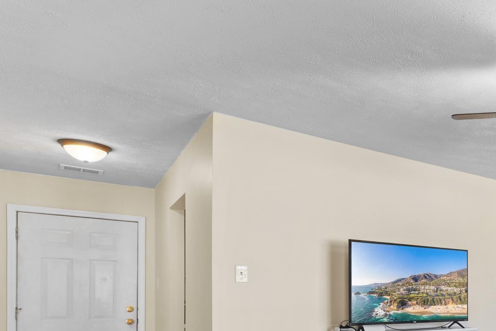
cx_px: 520
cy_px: 293
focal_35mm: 33
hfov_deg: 45.8
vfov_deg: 37.6
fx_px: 455
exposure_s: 1/1.67
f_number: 9
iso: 200
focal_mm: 10
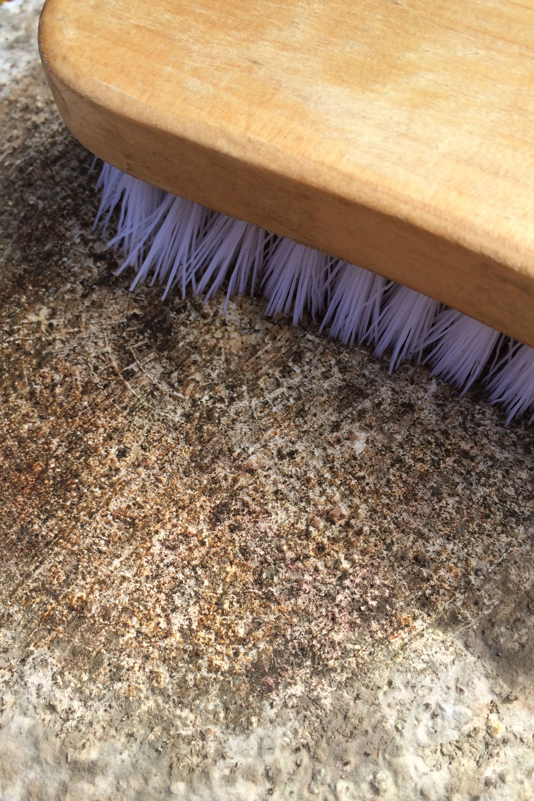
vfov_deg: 58.7
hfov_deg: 41.0
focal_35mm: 32
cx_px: 229
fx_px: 712
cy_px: 392
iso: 32
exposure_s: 1/760
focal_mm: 4.12
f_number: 2.2
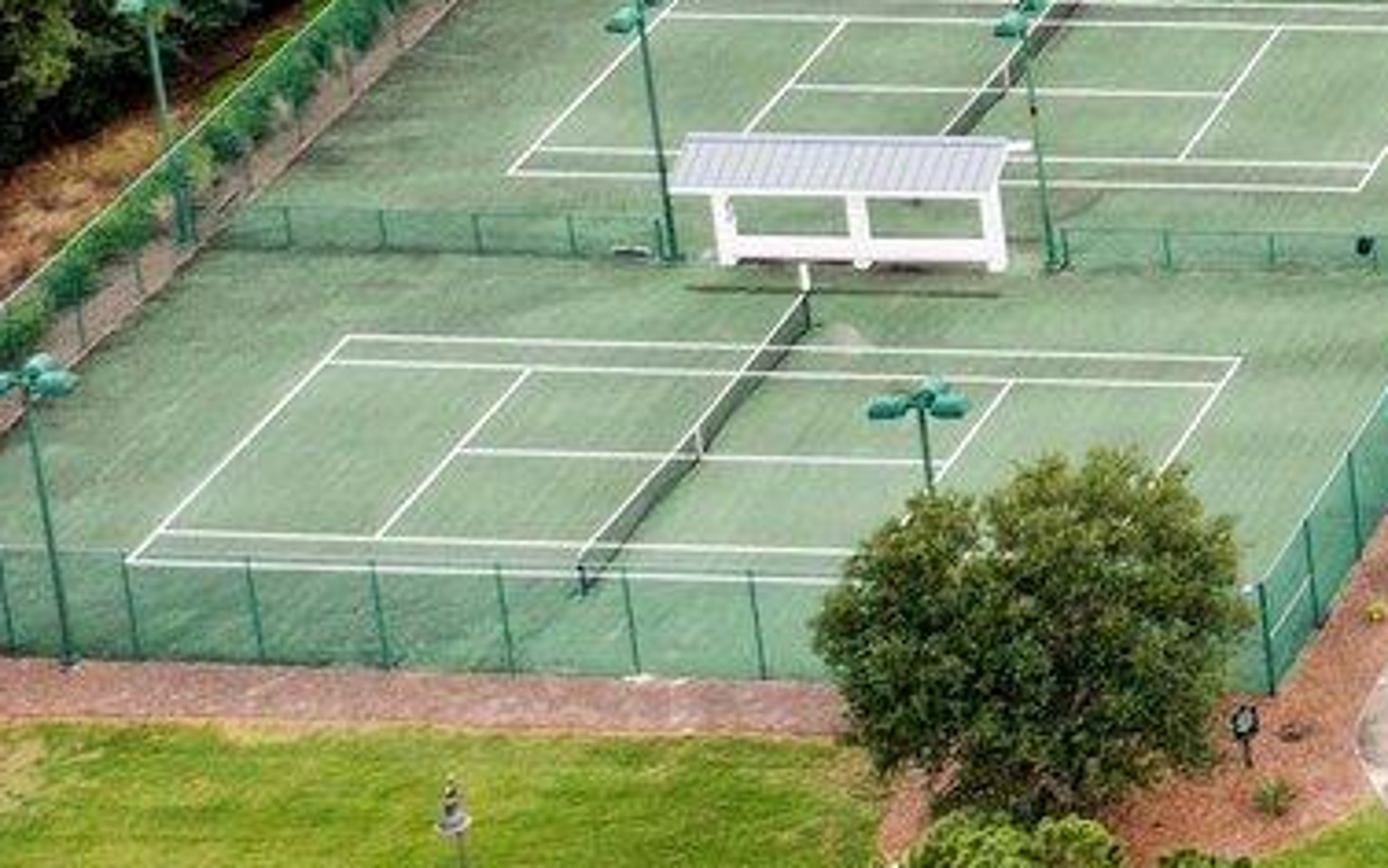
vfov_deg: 7.9
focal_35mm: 155
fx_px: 5866
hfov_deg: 11.4
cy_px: -1096
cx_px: 3266
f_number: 4
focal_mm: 10.26
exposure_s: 1/400
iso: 100
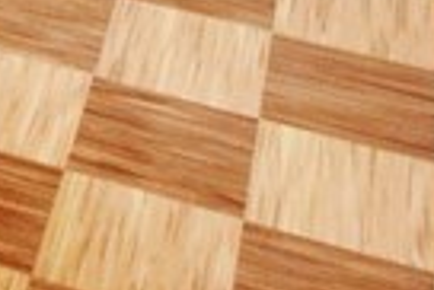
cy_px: -771
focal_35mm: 144
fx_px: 1738
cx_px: -408
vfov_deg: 7.5
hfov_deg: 12.6
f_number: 3.8
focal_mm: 12
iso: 2000
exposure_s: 1/60
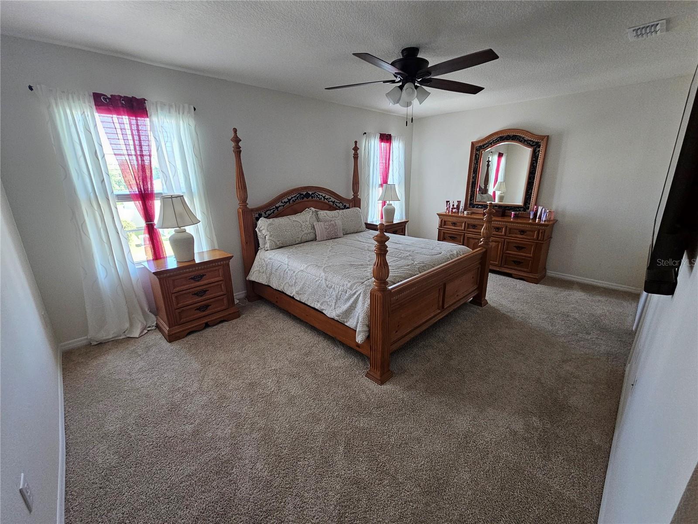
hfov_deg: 106.2
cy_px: 262
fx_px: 262
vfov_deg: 89.9
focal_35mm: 13
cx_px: 349
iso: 400
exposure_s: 1/60
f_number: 2.2
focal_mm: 2.2
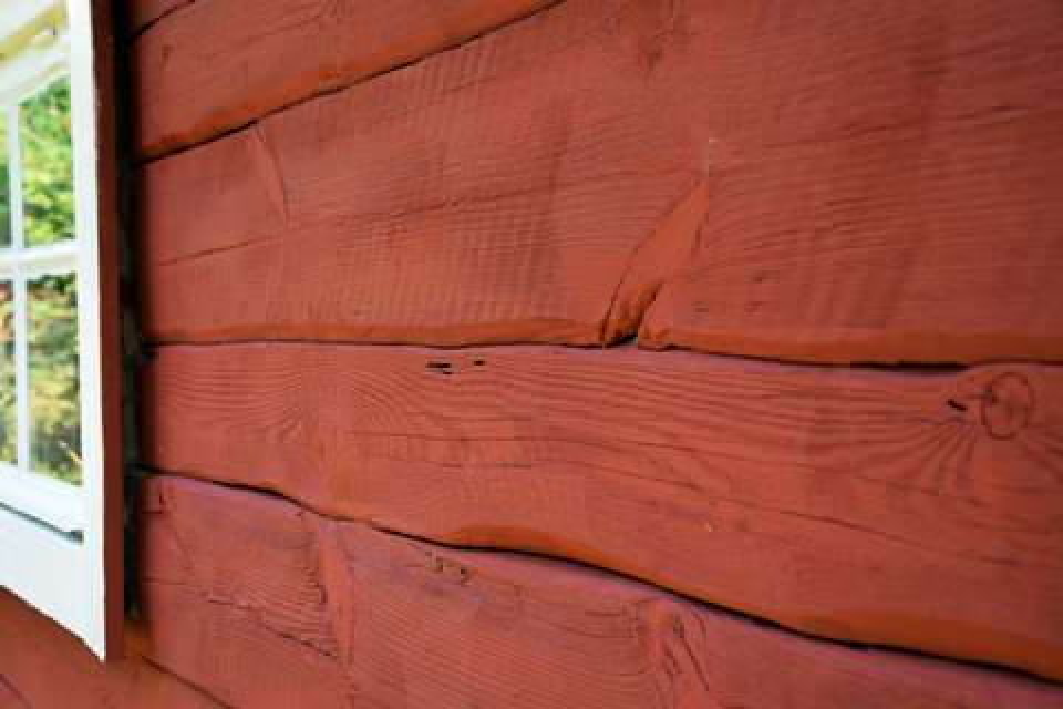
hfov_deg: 41.1
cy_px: 354
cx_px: 532
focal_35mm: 48
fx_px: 1417
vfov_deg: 28.1
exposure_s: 1/60
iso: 200
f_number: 5.6
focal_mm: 32
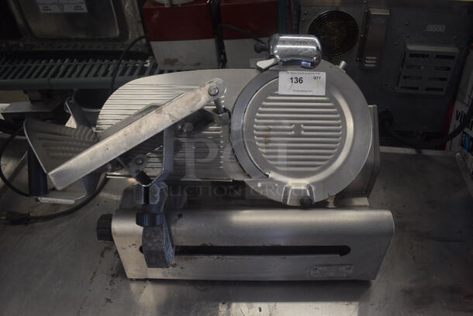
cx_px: 236
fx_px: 395
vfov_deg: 43.7
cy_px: 158
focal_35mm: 30
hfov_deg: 61.9
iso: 800
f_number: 3.5
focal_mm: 20
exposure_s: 1/200
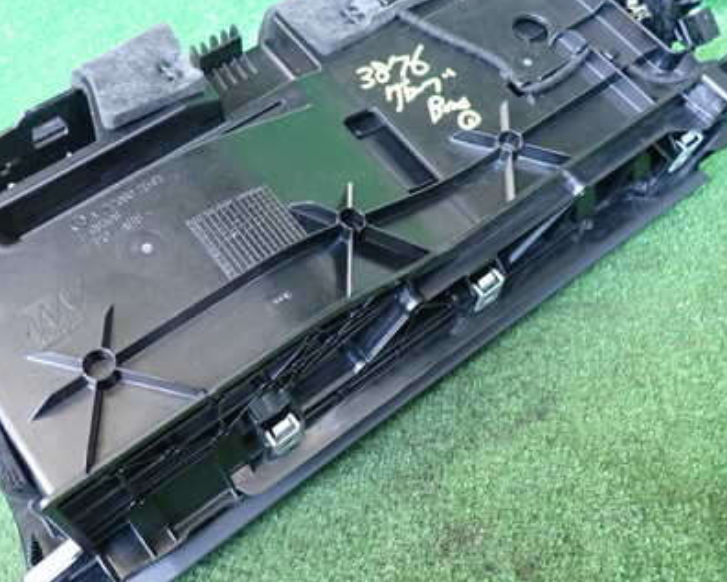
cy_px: 275
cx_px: 329
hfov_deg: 49.0
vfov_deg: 40.1
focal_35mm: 37
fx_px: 796
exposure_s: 1/30
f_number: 2
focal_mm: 4.5
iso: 320
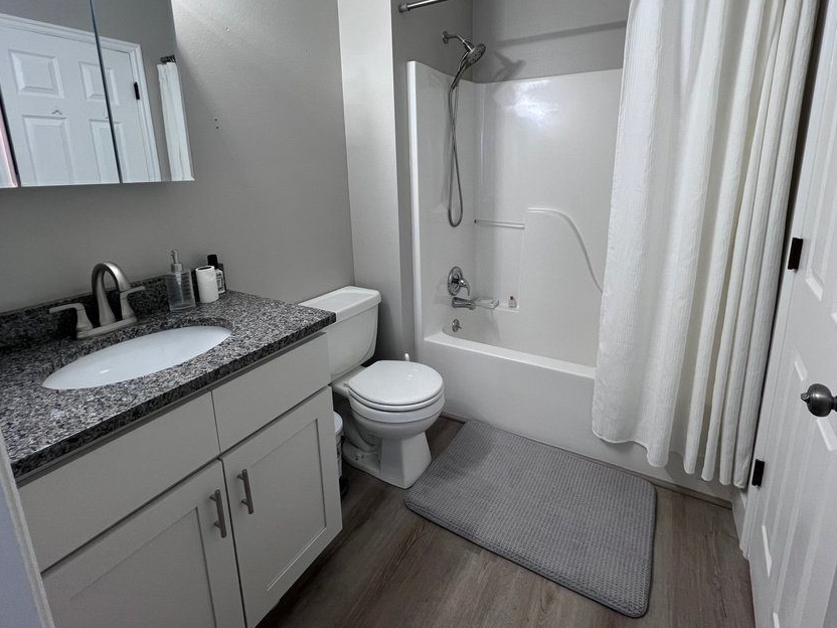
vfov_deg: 77.2
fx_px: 387
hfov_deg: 94.4
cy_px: 252
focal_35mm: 16
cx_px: 440
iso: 125
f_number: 1.8
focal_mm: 1.57
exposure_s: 1/60
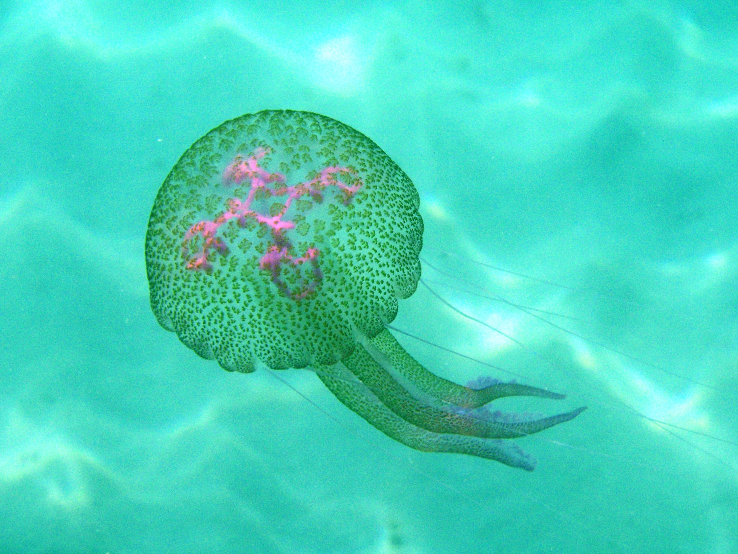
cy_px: 277
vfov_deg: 14.5
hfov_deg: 19.3
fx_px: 2175
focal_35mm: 102
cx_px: 369
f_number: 5.1
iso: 64
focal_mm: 18.2
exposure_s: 1/200
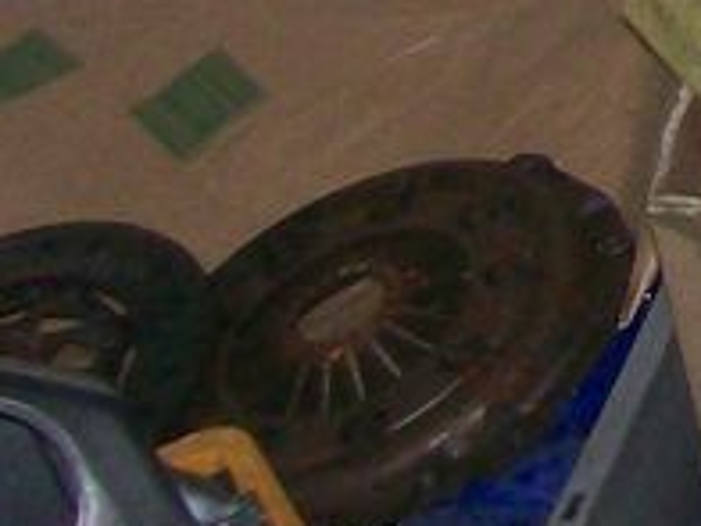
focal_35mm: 235
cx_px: 2060
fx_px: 4759
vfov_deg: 6.1
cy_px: -687
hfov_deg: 7.5
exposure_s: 1/64
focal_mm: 6
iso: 140
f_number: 2.7
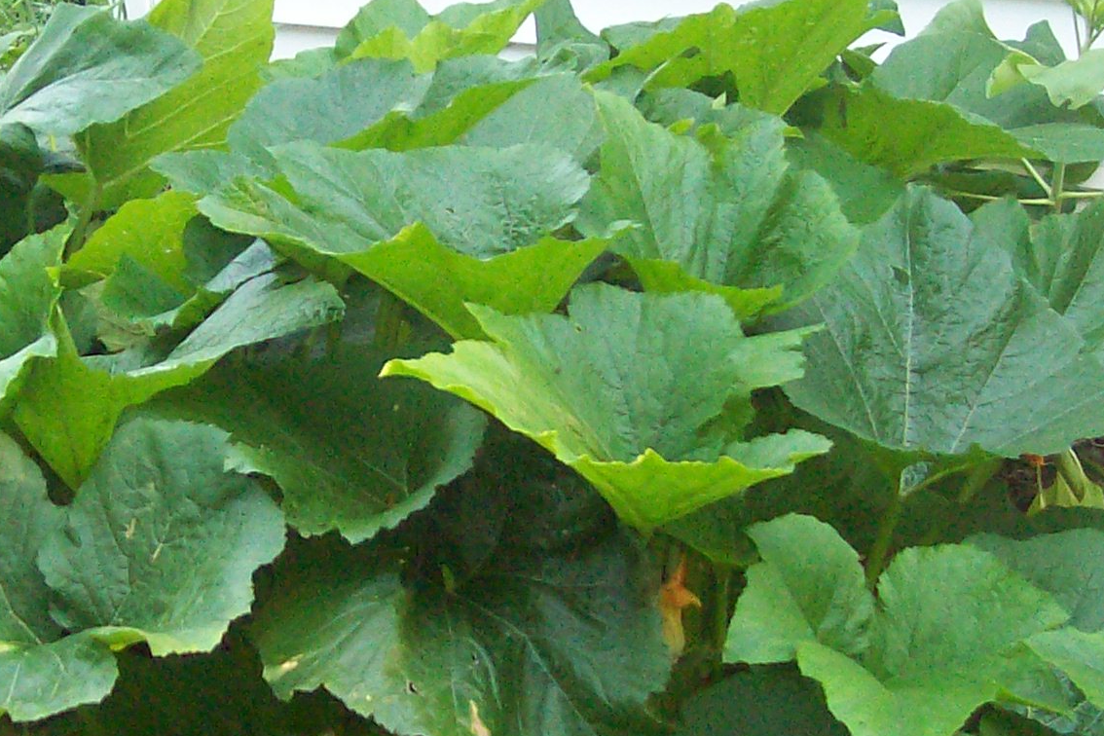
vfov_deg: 14.5
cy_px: 333
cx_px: 254
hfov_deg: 21.5
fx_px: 2882
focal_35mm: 94
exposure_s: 1/65.8
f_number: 2.7
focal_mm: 6
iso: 140
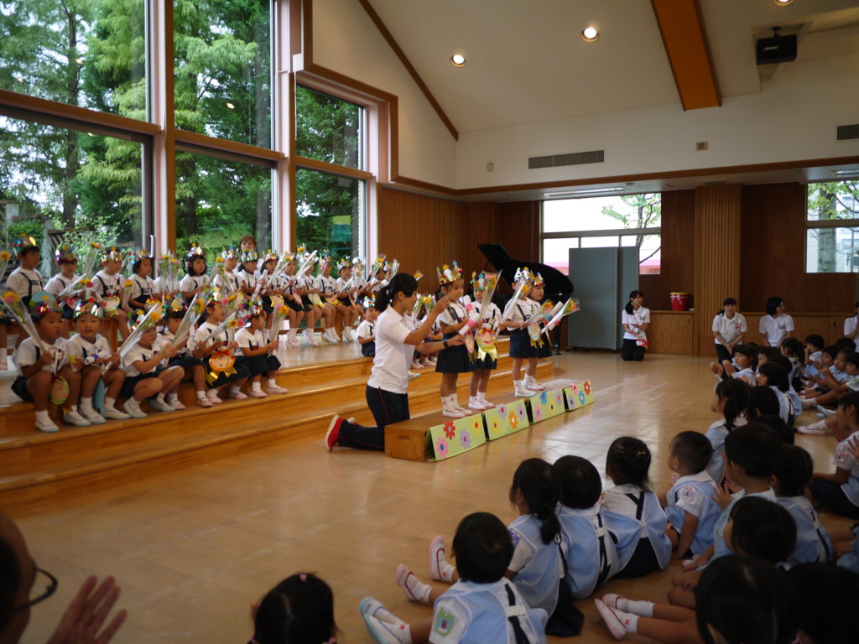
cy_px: 322
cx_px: 430
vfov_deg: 49.7
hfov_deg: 63.4
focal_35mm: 28
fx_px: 695
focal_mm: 14
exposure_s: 1/125
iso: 160
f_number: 2.5
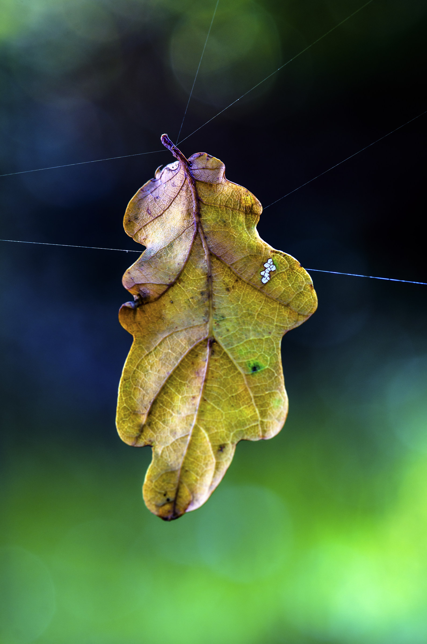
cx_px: 214
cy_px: 322
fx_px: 2814
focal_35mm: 158
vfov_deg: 13.1
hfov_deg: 8.7
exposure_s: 1/30
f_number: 8
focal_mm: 105
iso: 100
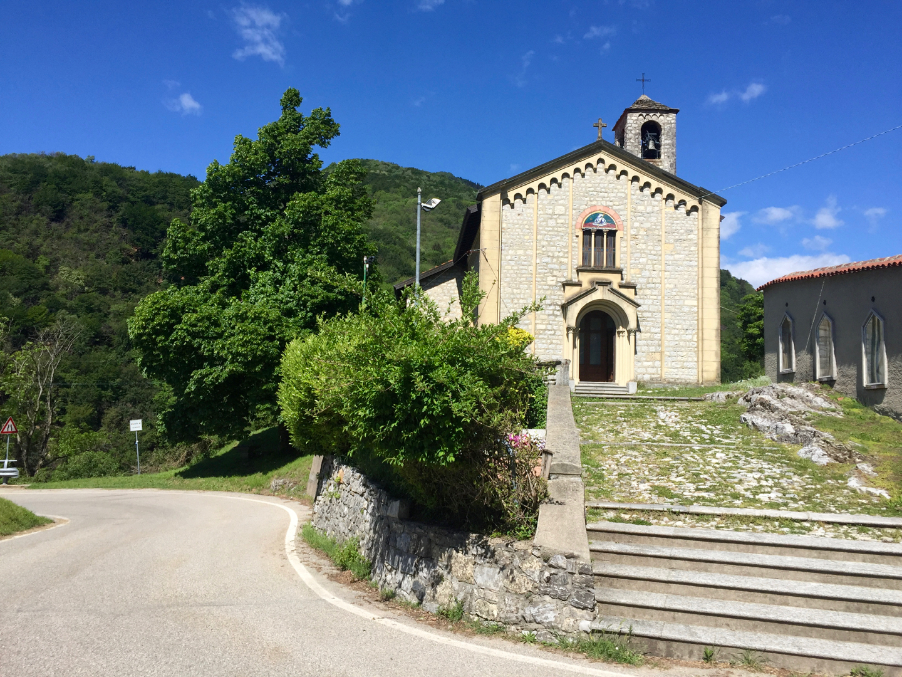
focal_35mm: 29
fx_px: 756
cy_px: 338
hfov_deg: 61.7
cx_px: 451
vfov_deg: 48.2
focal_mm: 4.15
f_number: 2.2
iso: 32
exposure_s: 1/1980
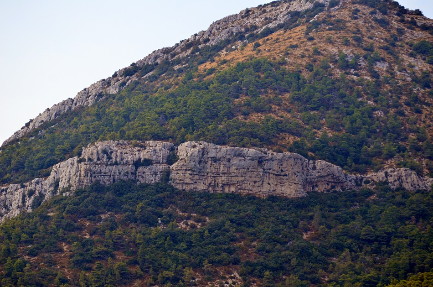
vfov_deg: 4.7
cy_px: 144
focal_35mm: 292
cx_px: 216
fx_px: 3510
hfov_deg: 7.1
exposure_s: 1/2000
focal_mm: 195
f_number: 5.3
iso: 640
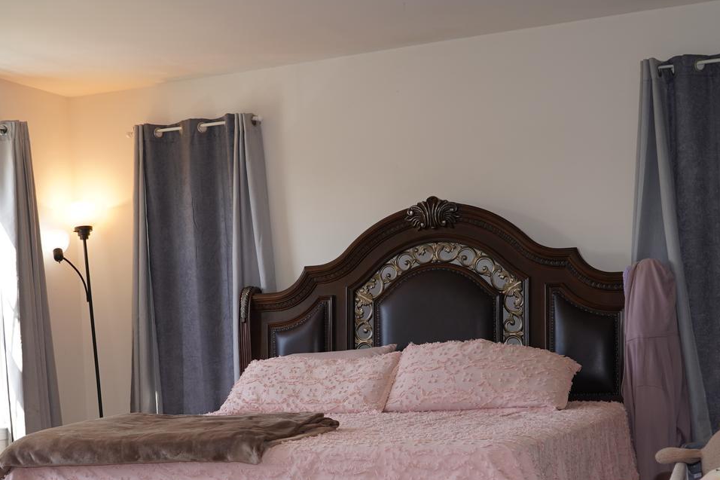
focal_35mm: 60
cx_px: 276
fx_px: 1200
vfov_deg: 22.1
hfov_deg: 33.3
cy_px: 423
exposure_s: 1/60
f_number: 4
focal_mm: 28
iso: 100
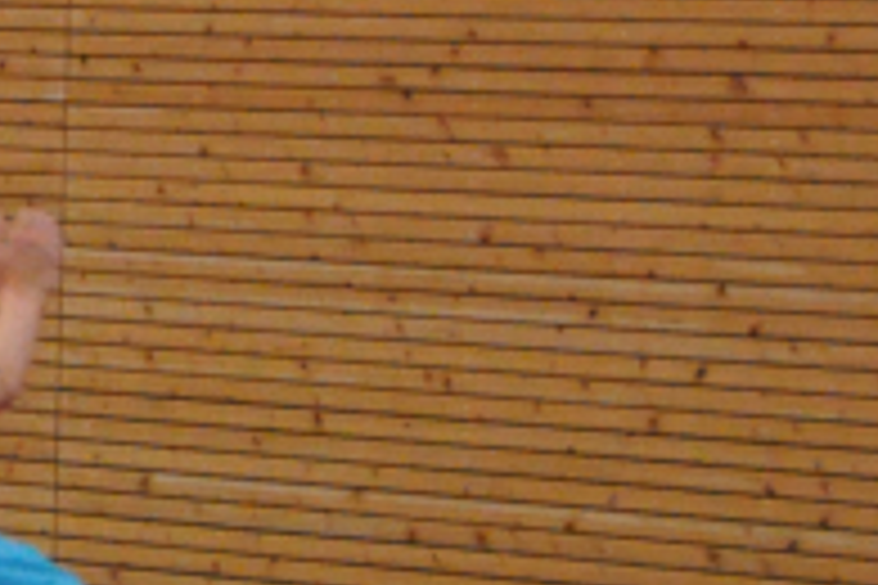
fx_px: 6722
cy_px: 58
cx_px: -977
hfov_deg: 7.2
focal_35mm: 276
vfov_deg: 5.0
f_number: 4.2
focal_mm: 35
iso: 3200
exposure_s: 1/320
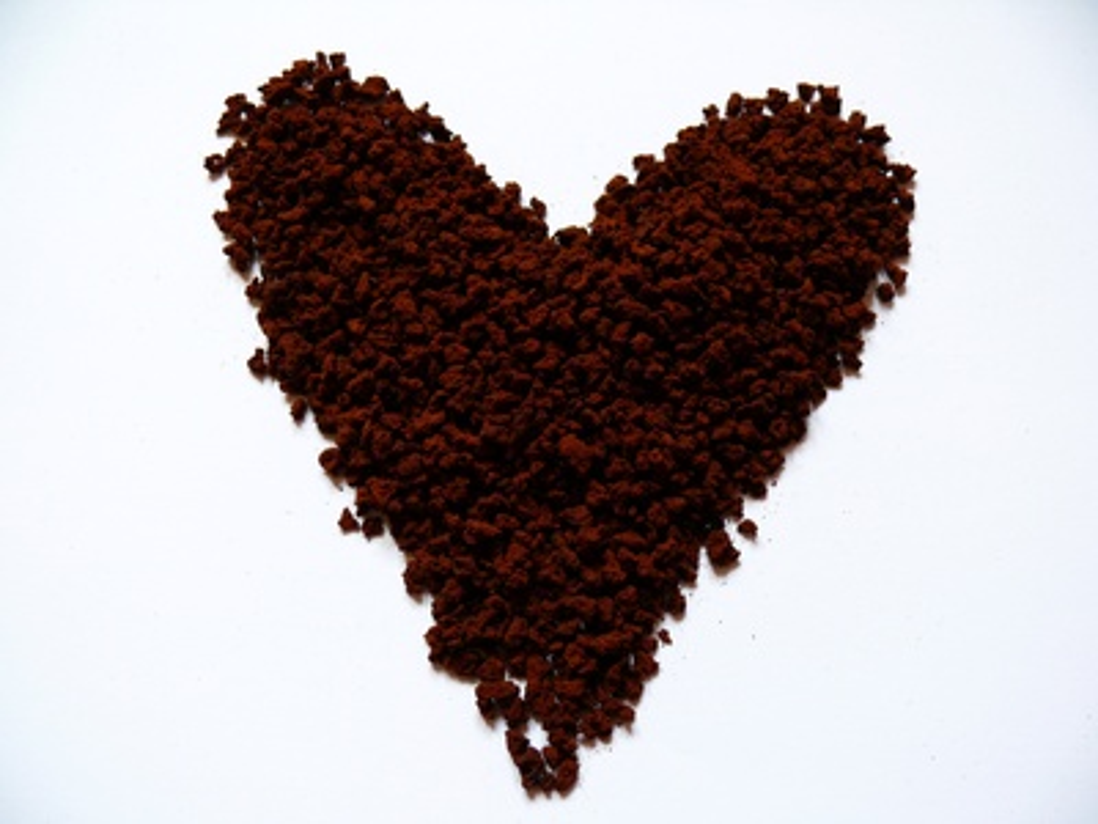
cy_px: 412
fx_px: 1110
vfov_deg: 40.7
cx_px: 549
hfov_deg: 52.6
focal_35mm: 35
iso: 160
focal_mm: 7.4
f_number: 2.8
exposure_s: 1/30
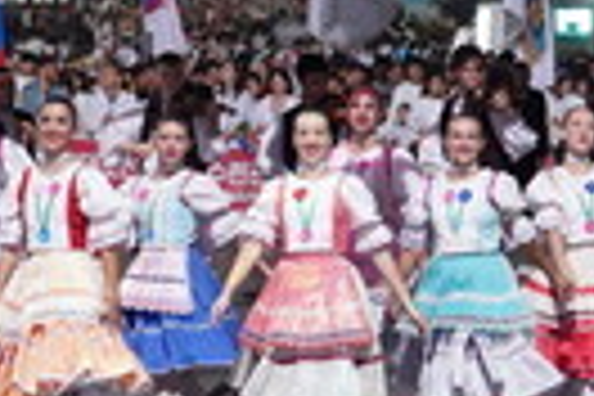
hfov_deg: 6.5
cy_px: -164
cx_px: 248
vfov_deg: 4.3
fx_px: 5263
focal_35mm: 319
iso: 3200
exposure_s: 1/200
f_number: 3.2
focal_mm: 70
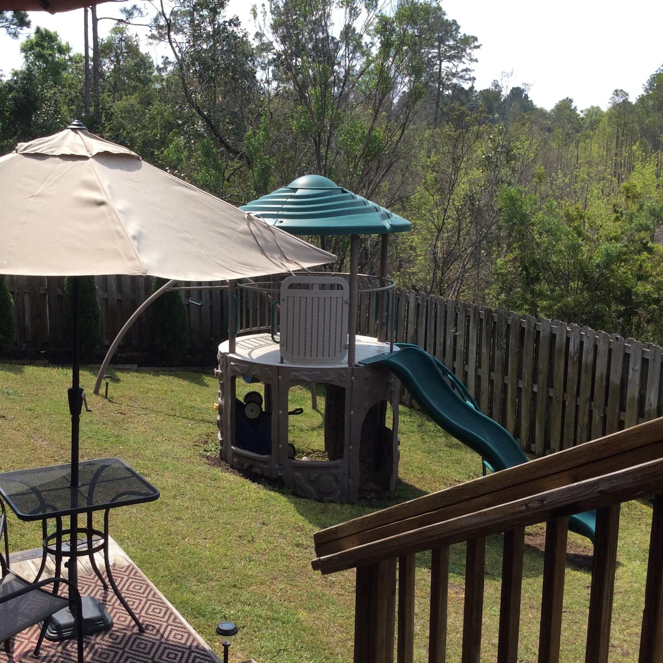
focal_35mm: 42
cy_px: 335
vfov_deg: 40.0
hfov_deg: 39.7
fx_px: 910
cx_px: 243
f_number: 2.4
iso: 32
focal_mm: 3.3
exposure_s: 1/1100
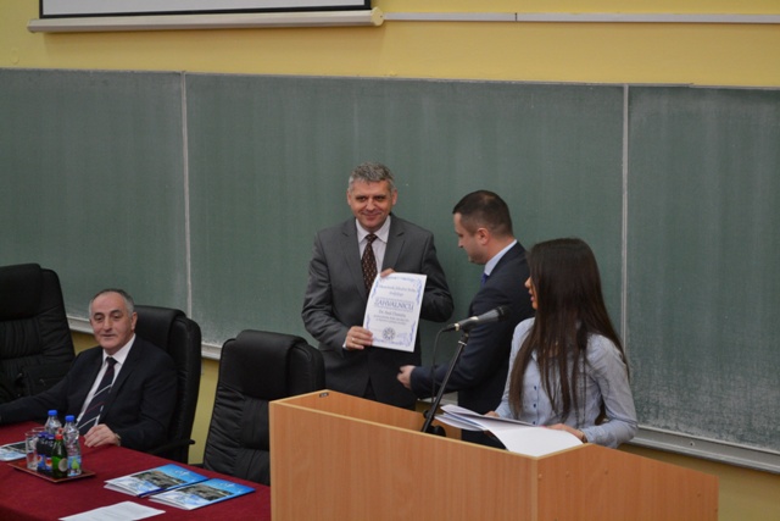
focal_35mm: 82
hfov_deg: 24.6
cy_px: 260
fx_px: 1788
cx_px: 390
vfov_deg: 16.6
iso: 1400
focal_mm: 55
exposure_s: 1/60
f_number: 5.6
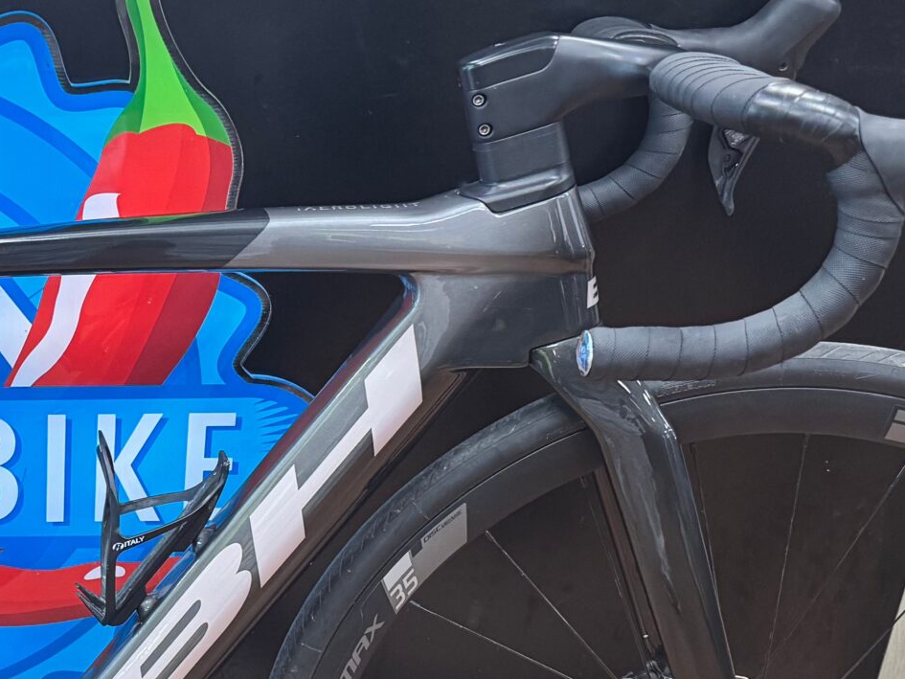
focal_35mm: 65
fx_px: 1700
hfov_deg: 27.9
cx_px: -21
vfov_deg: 22.1
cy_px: 598
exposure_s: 1/50
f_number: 1.78
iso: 400
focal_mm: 6.76
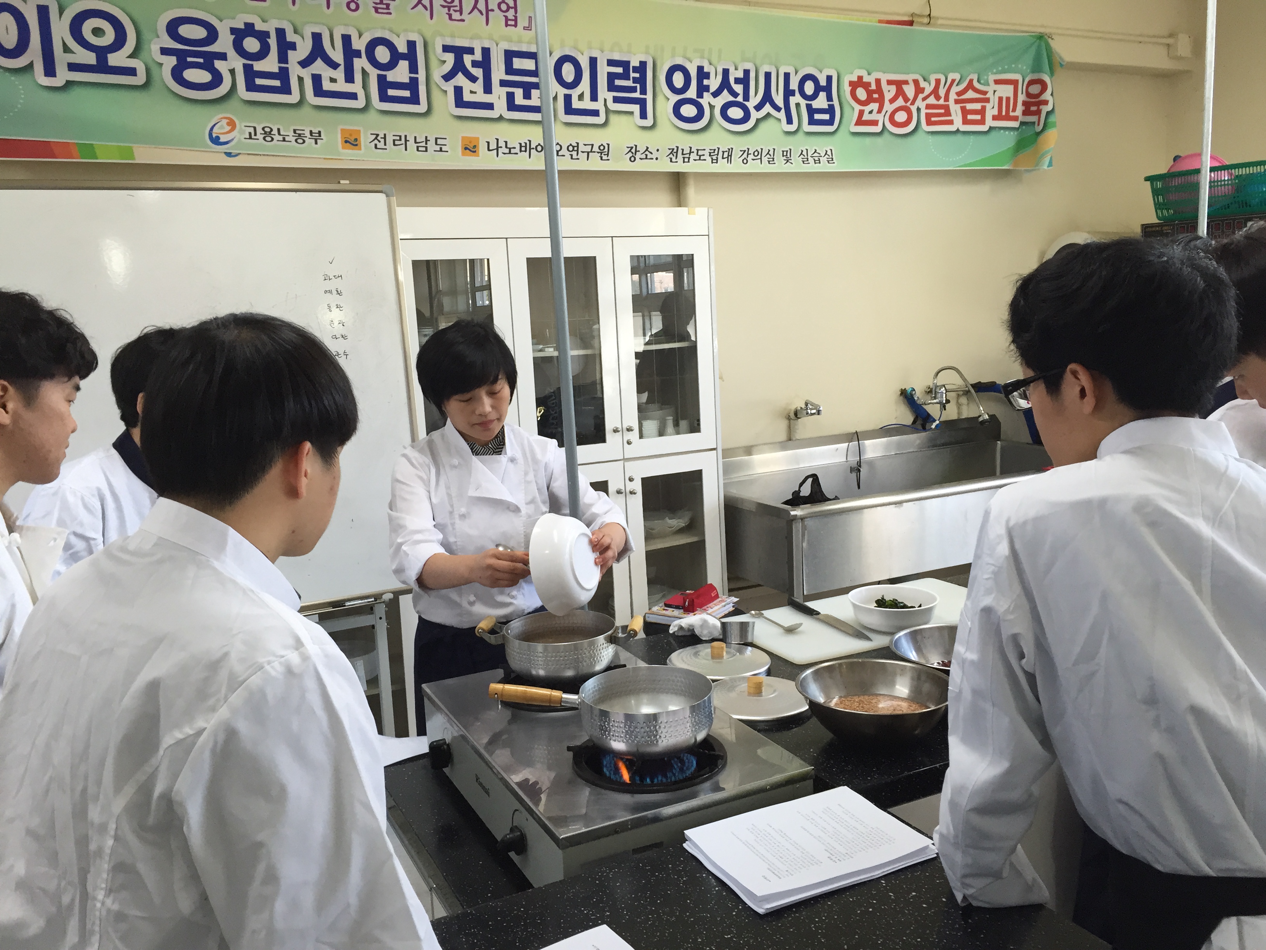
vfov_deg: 48.2
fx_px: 1061
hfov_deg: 61.7
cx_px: 633
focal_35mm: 29
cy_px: 475
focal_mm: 4.15
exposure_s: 1/30
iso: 32
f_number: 2.2
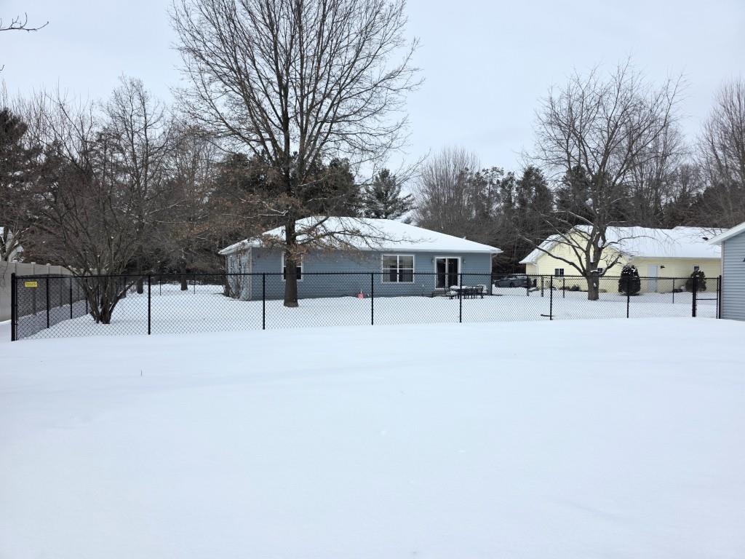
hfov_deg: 73.9
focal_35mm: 23
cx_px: 372
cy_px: 280
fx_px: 495
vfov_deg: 58.9
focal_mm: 6.3
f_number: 1.7
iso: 80
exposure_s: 1/6809
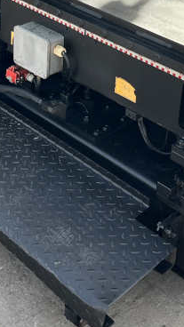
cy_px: 38
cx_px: 48
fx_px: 668
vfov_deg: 26.7
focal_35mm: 77
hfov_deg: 15.6
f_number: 1.5
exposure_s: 1/478
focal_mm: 5.7
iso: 50
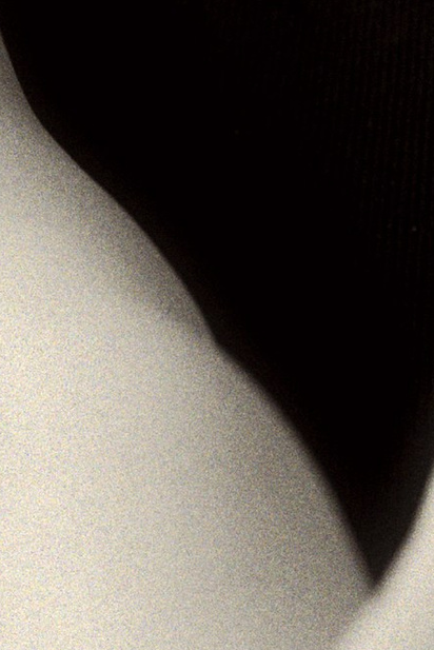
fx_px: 5617
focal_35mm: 311
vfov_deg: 6.6
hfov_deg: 4.4
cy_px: -192
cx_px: 414
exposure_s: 1/200
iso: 125
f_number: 2
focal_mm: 50
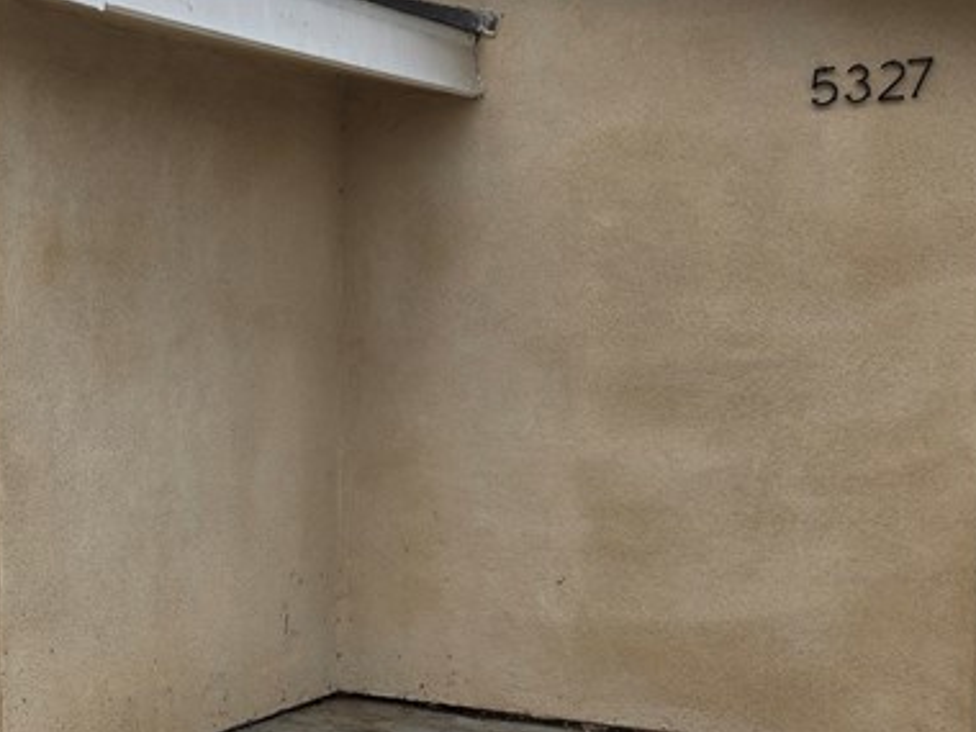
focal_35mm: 62
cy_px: 491
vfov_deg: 23.5
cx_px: -74
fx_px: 1748
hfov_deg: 28.6
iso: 25
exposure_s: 1/628
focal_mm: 5.4
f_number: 1.8
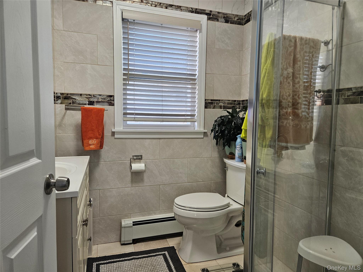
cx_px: 182
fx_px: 241
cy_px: 136
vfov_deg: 58.9
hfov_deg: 73.9
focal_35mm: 23
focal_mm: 5.4
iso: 200
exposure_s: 1/120
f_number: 1.8
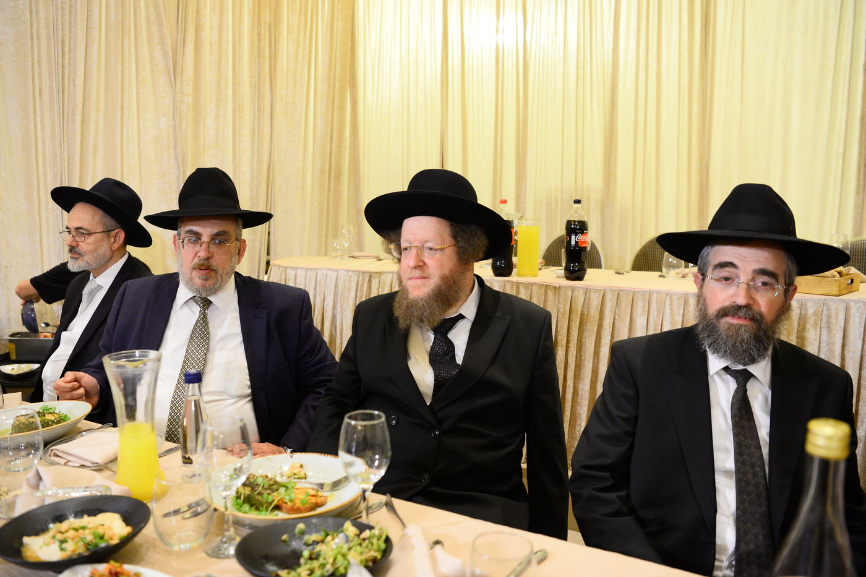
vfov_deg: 45.0
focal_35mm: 29
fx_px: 697
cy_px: 288
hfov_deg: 63.7
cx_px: 433
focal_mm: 29
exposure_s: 1/160
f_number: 3.5
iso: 2000
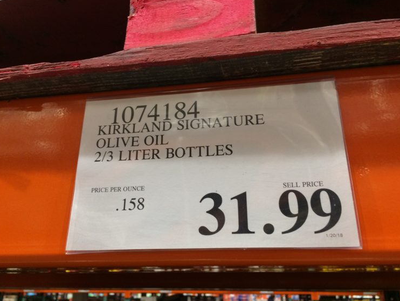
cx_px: 199
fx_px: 347
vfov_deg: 46.8
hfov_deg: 59.9
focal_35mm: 30
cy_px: 152
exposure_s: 1/33
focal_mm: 4.15
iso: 125
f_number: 2.2
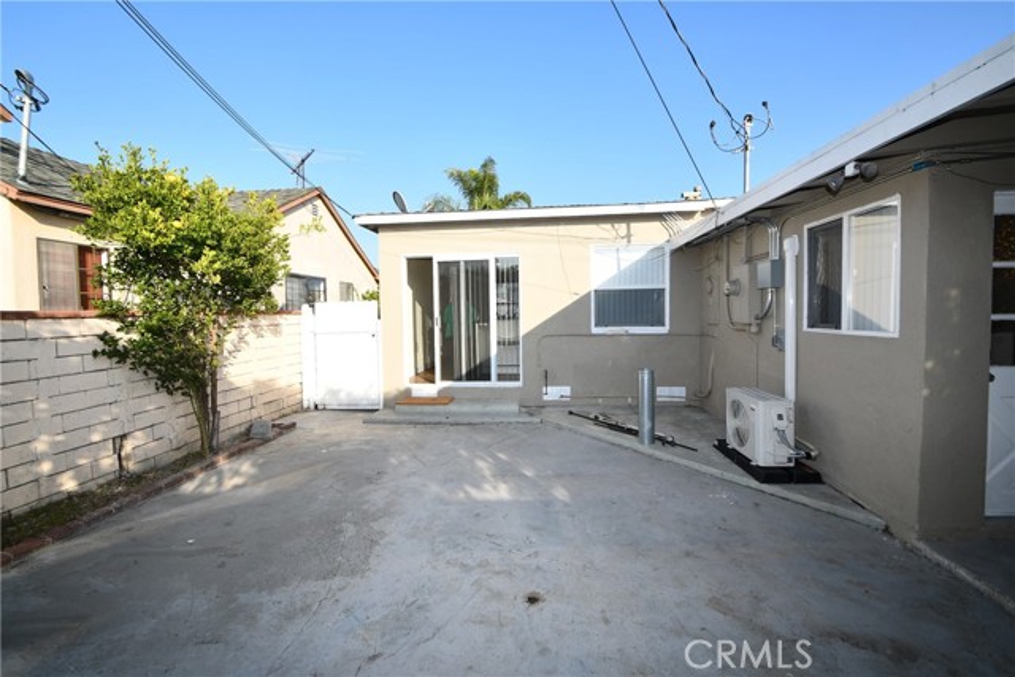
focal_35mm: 15
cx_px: 508
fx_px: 423
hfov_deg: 100.4
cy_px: 338
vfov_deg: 77.4
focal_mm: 10
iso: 100
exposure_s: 1/200
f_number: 7.1
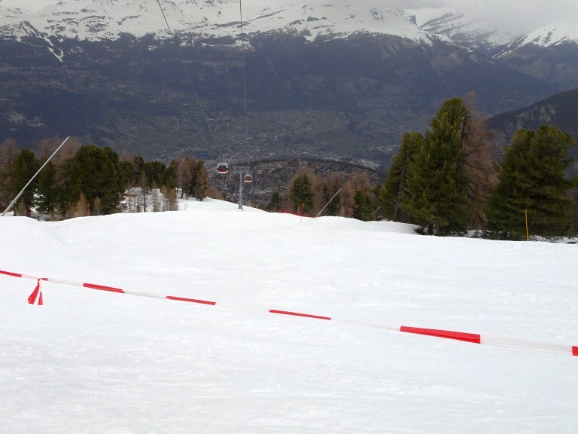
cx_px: 260
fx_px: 534
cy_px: 156
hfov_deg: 56.7
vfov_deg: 43.7
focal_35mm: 32
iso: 80
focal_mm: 4.1
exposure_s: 1/1250
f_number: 3.5
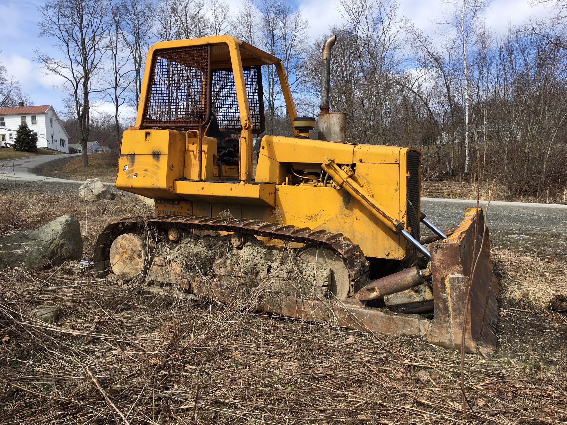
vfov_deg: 48.2
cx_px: 284
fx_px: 475
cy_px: 212
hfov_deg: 61.7
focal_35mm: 29
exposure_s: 1/1202
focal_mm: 4.15
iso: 25
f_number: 2.2
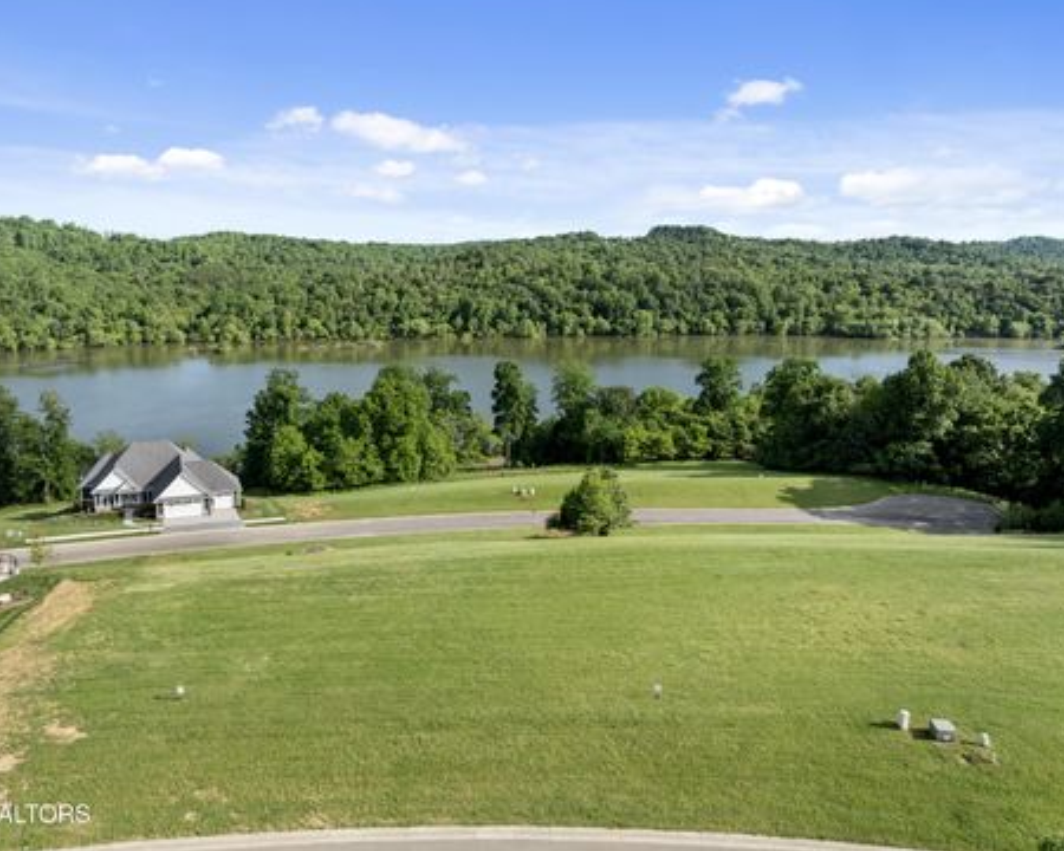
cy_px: 411
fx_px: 819
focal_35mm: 26
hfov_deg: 66.0
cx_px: 497
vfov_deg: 54.9
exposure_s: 1/1000
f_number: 2.8
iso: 100
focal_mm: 12.29
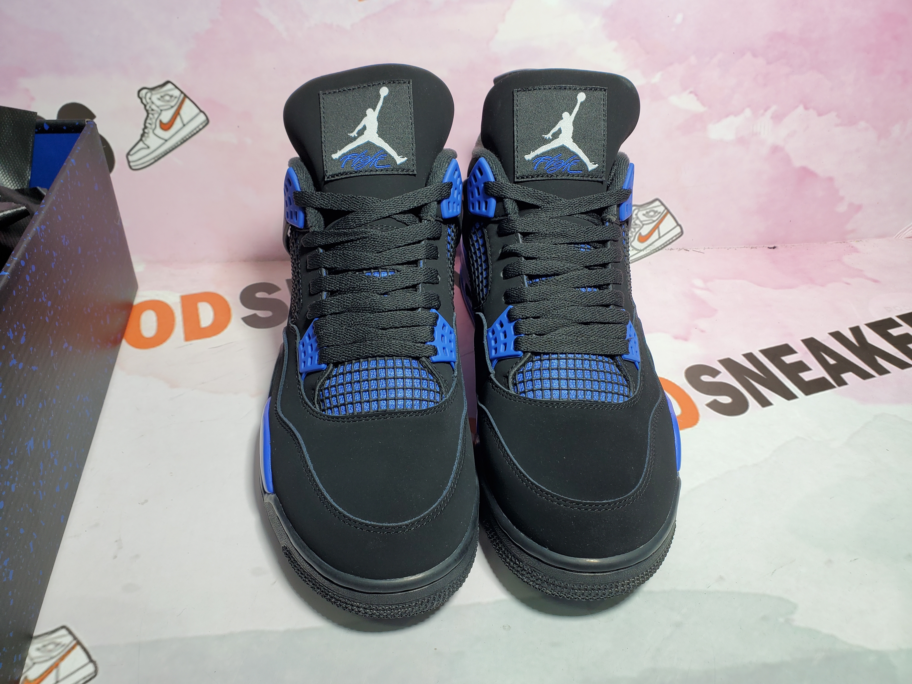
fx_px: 685
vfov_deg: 53.1
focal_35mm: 26
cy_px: 342
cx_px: 456
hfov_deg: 67.3
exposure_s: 1/151
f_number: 2.4
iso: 50
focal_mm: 4.3
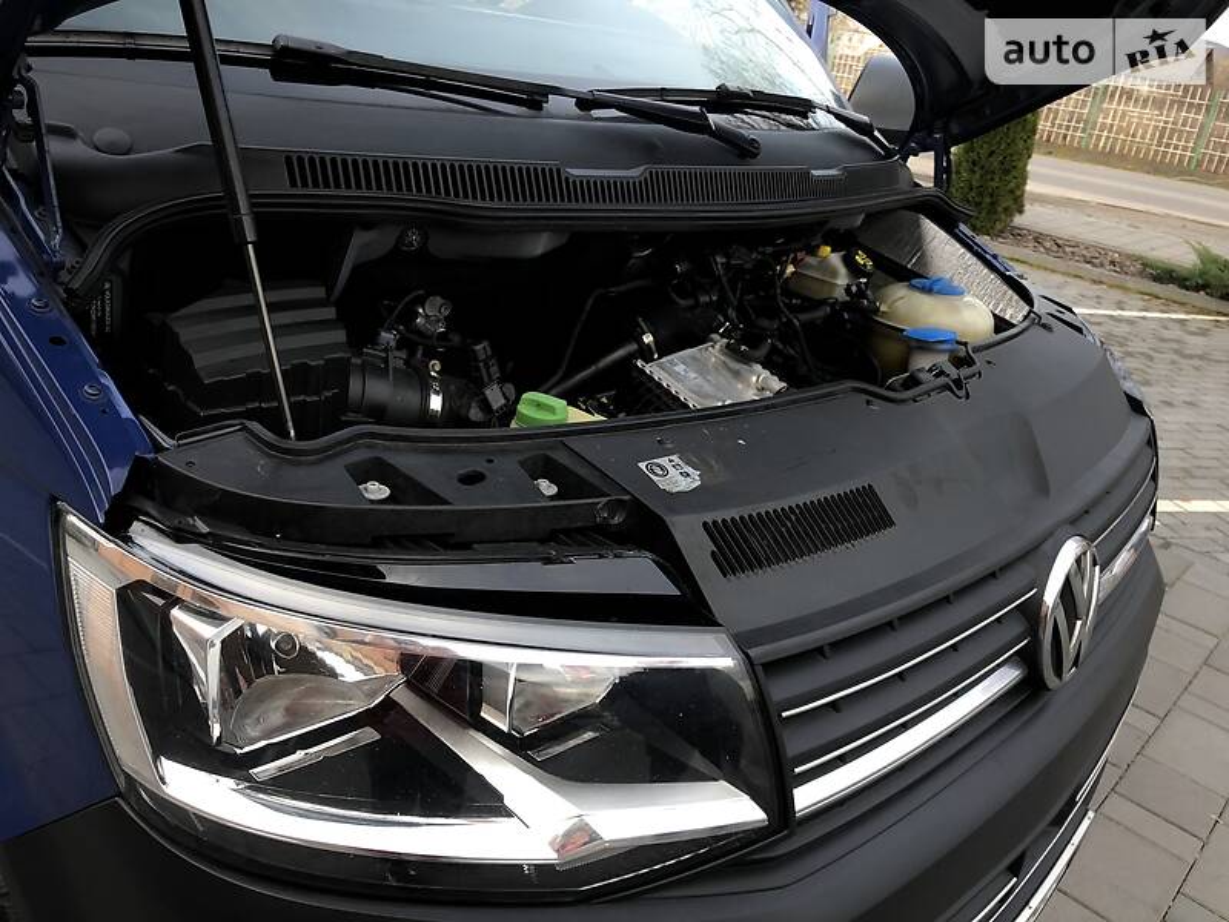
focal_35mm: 28
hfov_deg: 63.4
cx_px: 614
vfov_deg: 49.7
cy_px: 461
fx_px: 994
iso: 25
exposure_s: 1/30
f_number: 1.8
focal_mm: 4
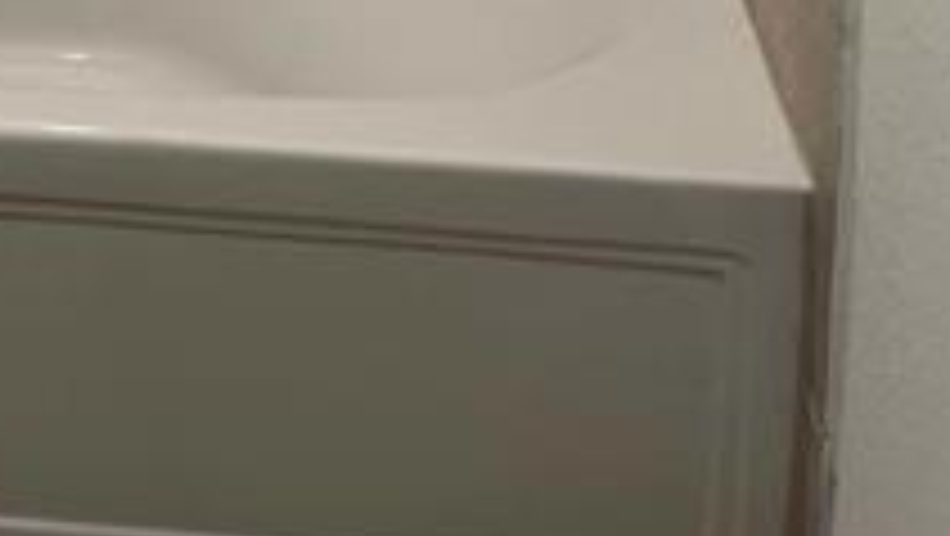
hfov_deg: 20.0
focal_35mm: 103
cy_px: -1027
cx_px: -32
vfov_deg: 9.5
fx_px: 2596
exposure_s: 1/120
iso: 100
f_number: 1.6
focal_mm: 5.1
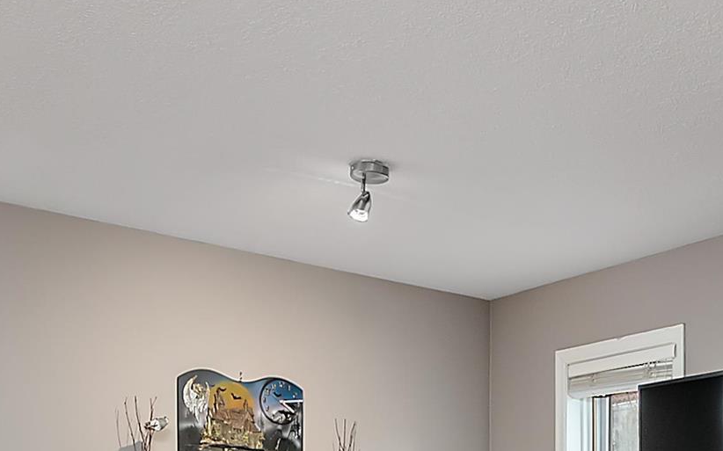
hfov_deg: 32.0
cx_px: 642
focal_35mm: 61
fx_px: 1201
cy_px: 582
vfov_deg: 19.6
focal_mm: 16
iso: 640
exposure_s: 1/8
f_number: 8
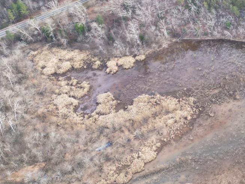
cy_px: 12
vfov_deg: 19.2
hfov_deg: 22.4
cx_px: 342
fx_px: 531
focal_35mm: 75
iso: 100
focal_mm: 6.72
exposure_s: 1/400
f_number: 1.7
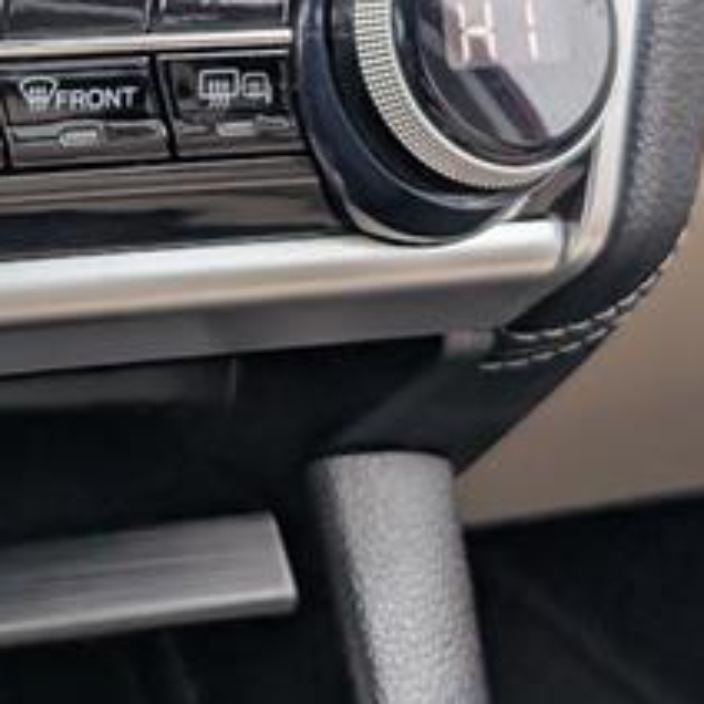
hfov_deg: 12.9
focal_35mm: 131
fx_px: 3014
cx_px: -189
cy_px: -7
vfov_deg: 13.1
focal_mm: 6.9
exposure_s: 1/556
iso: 363
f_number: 1.68
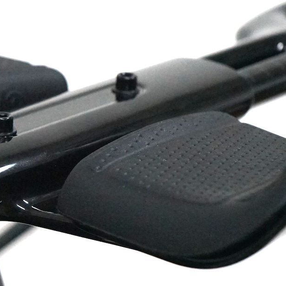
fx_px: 1524
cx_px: 36
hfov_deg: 10.7
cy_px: 160
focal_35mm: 163
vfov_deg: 10.7
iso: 5000
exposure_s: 1/160
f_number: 5.6
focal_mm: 62
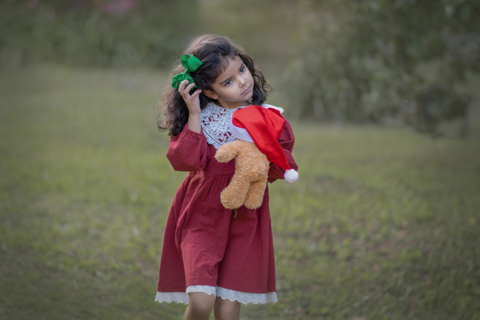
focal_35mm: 127
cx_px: 240
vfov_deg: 10.8
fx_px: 1693
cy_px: 160
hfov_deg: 16.1
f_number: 1.8
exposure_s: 1/500
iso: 250
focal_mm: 85
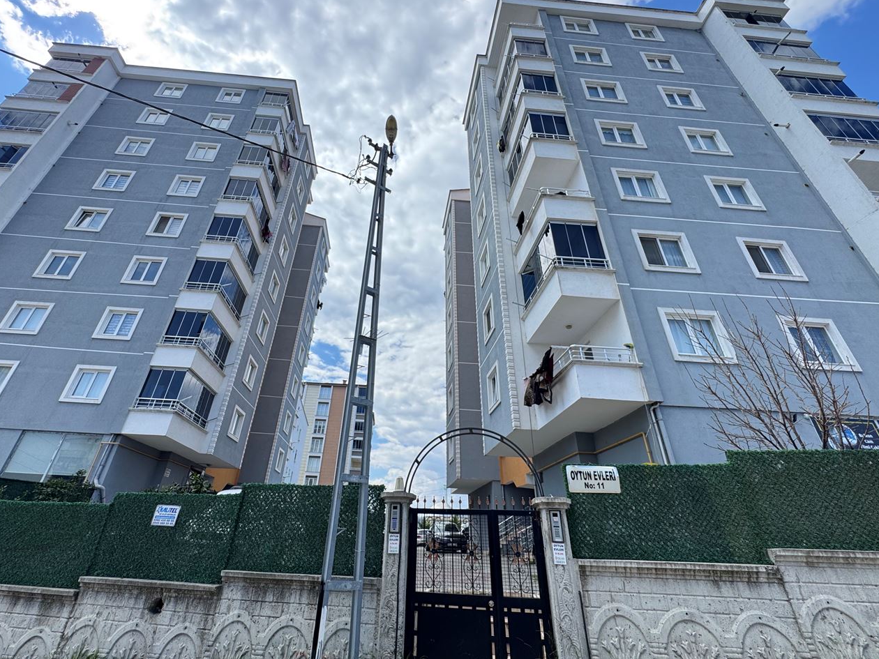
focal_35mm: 16
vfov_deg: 77.7
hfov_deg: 94.4
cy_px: 285
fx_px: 406
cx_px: 418
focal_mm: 2.22
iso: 40
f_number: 2.2
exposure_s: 1/565
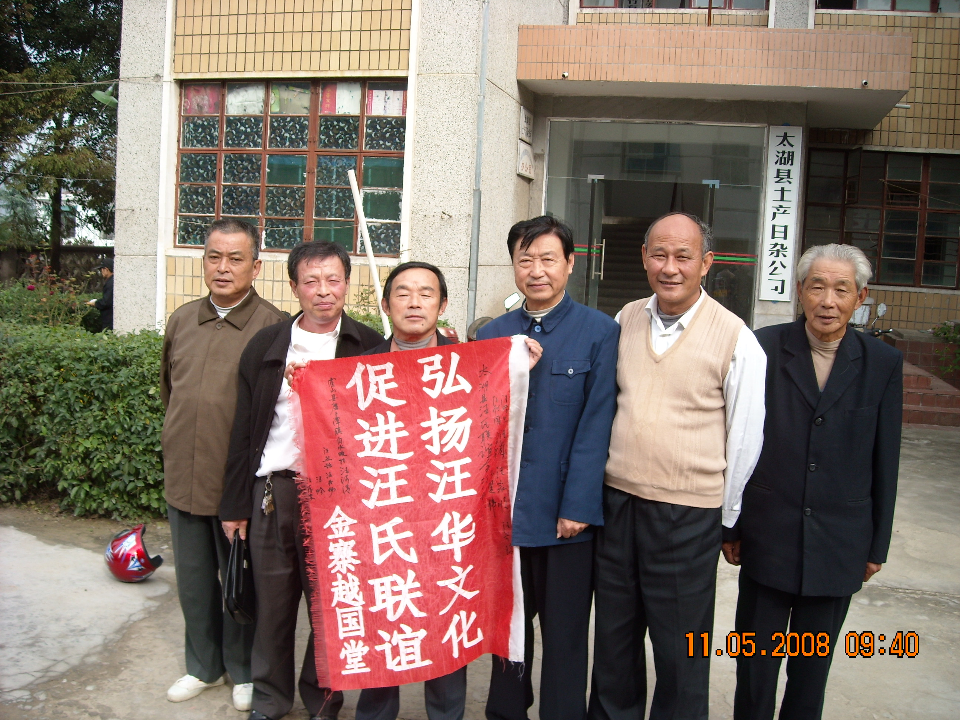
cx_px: 480
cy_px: 360
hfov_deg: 52.6
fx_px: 971
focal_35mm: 35
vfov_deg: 40.7
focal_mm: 5.7
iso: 64
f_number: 2.8
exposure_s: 1/353
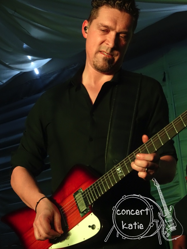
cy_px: 124
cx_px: 94
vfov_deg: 18.7
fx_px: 756
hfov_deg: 14.1
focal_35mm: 105
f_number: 5
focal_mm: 17.97
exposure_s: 1/50
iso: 800
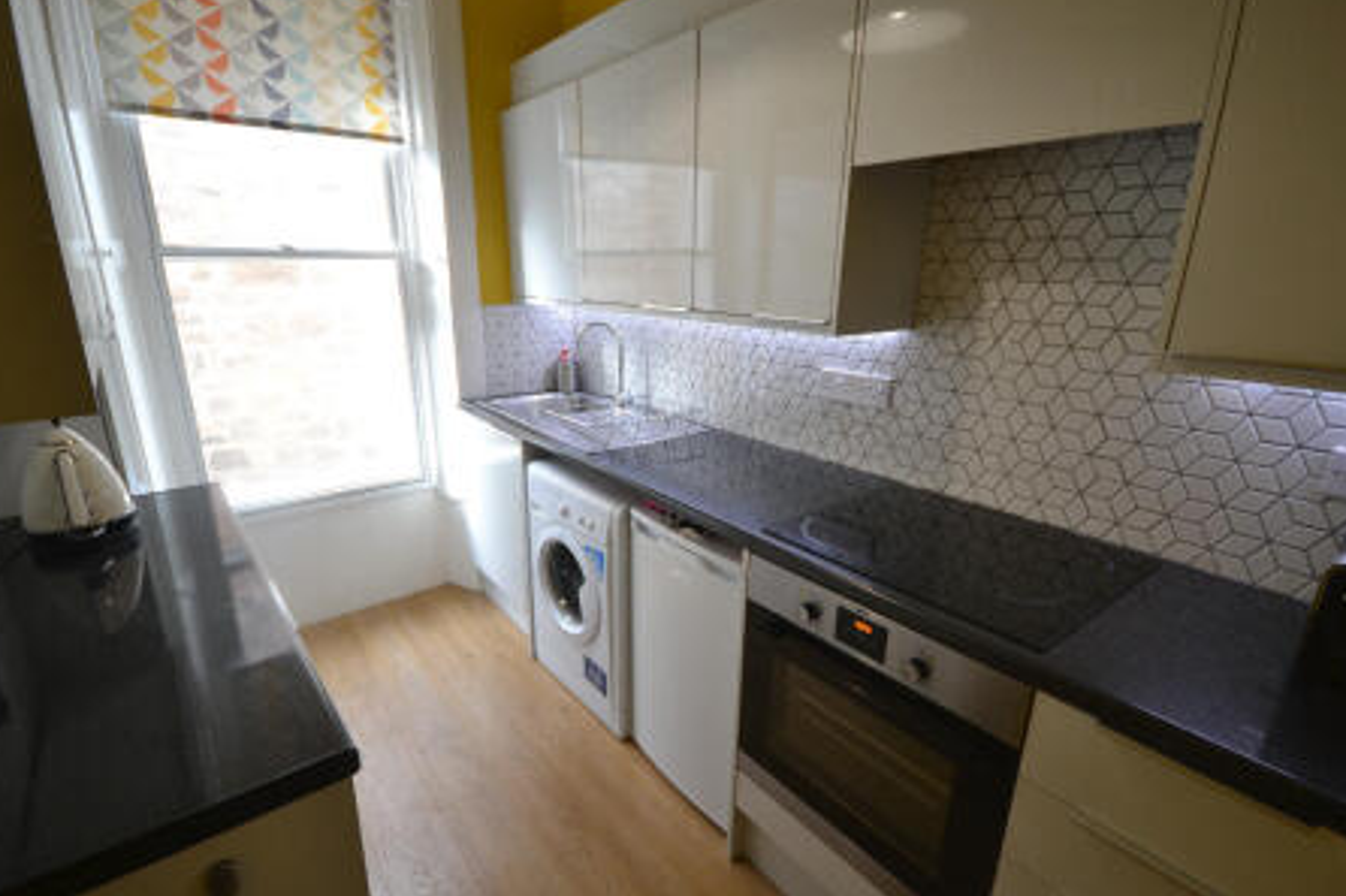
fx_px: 598
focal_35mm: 16
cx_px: 649
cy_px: 460
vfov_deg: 73.7
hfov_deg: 96.7
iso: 400
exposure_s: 1/60
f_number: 4
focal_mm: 10
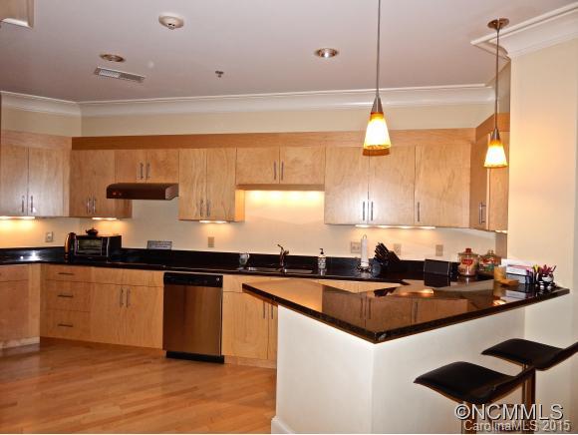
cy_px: 218
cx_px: 289
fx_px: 384
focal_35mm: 23
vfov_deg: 59.0
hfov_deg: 73.9
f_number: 3
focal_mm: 4
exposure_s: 1/30
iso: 200
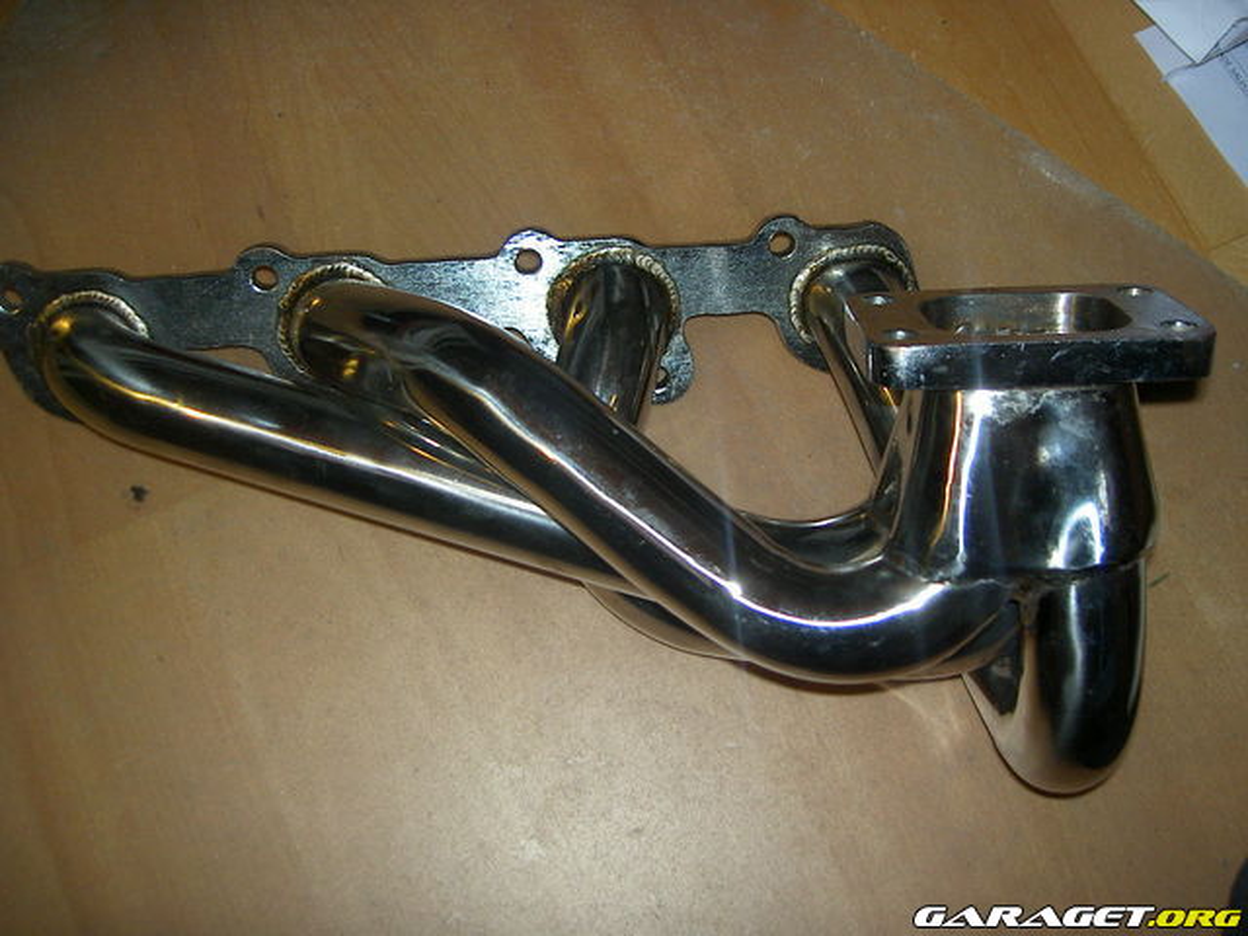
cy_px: 468
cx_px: 624
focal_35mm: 39
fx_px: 1406
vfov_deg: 36.8
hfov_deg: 47.9
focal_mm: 8
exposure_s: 1/59.5
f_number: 2.8
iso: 100
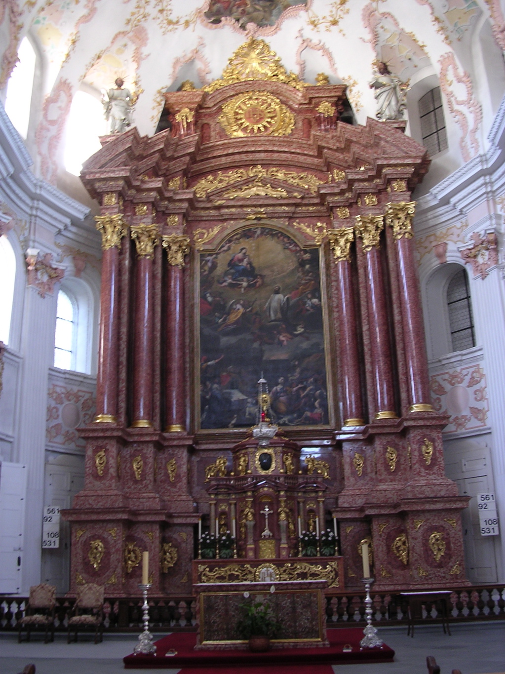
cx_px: 252
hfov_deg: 37.7
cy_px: 337
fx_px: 740
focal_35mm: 38
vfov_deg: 49.0
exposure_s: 1/5.2
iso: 100
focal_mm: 5.8
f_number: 2.8
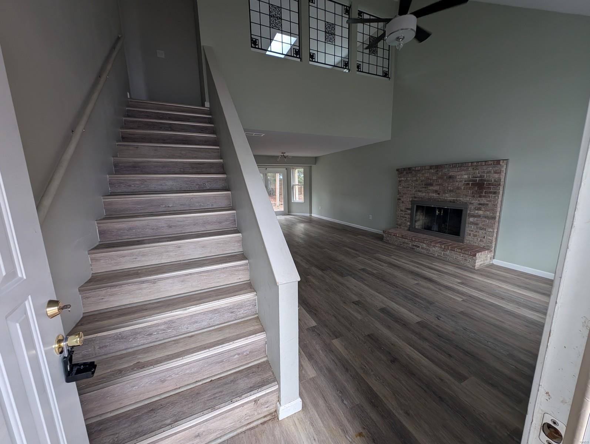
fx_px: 205
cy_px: 222
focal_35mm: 12
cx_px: 295
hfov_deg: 110.5
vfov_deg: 94.6
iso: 148
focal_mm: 2.23
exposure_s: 1/93.4
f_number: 1.95
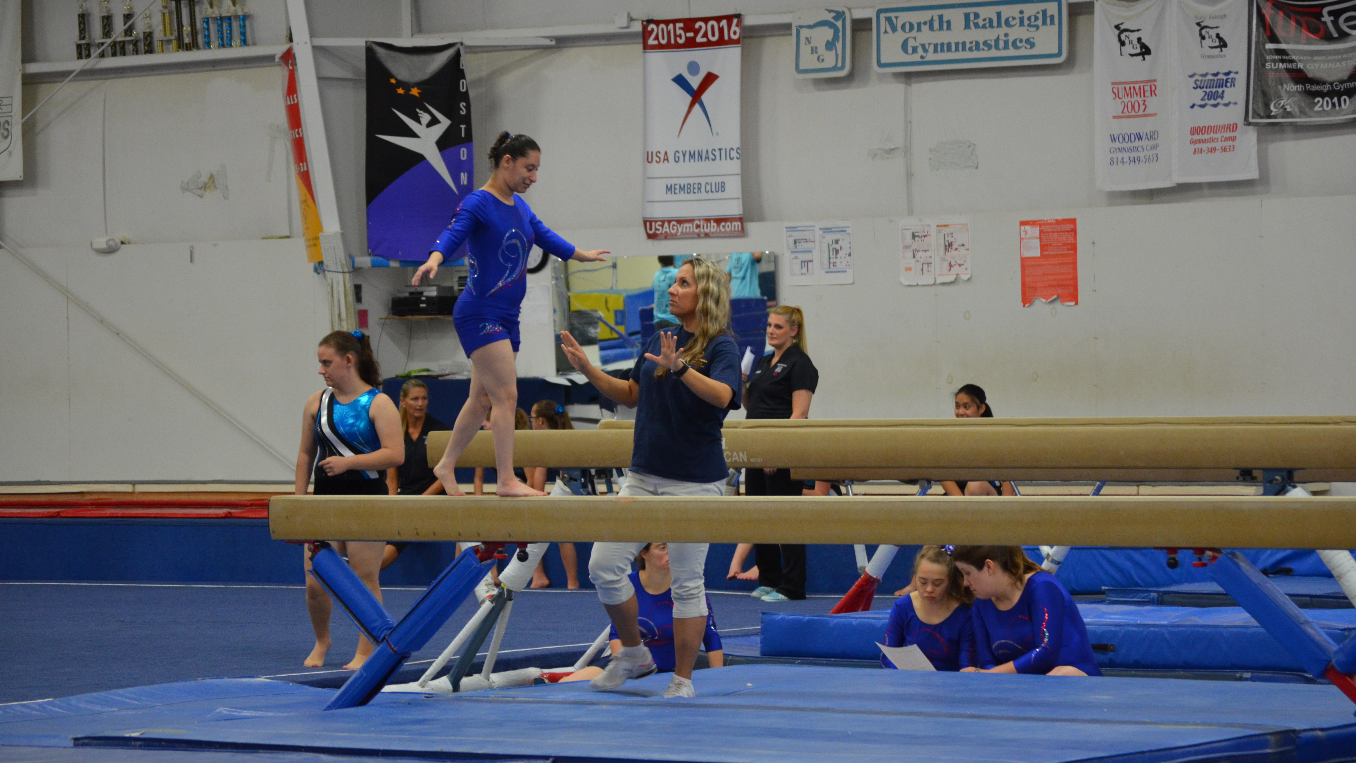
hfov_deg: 16.8
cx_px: 690
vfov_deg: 9.5
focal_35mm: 128
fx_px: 4602
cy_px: 341
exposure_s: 1/125
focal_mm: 80
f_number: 4.2
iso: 1600
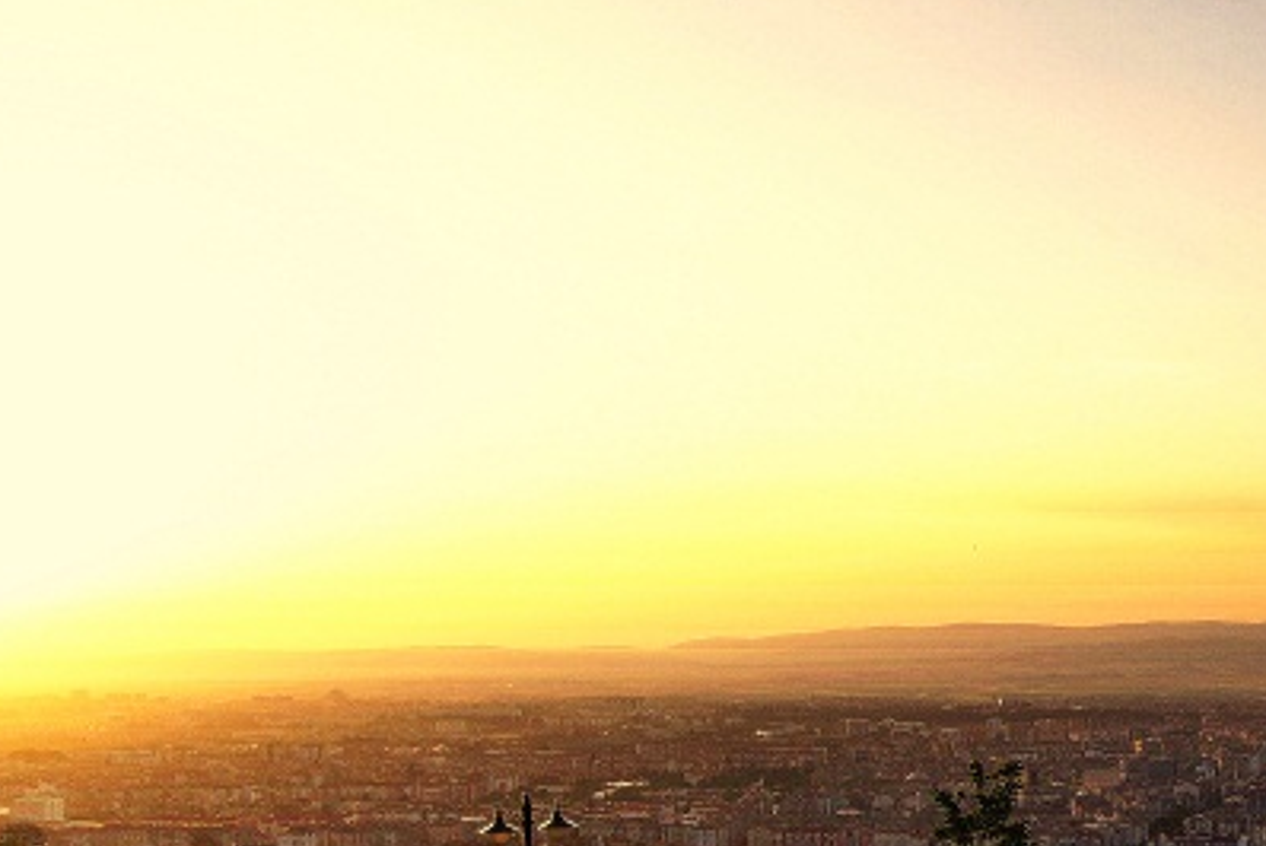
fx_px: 2147
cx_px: 1384
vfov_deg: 21.9
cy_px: 709
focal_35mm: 61
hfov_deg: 29.7
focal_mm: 18
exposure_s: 1/250
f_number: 5.6
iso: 100
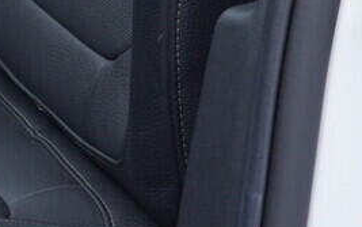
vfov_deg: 6.2
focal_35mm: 198
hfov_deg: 10.2
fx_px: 1954
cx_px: -191
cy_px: -406
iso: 125
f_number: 2.8
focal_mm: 24
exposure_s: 1/40
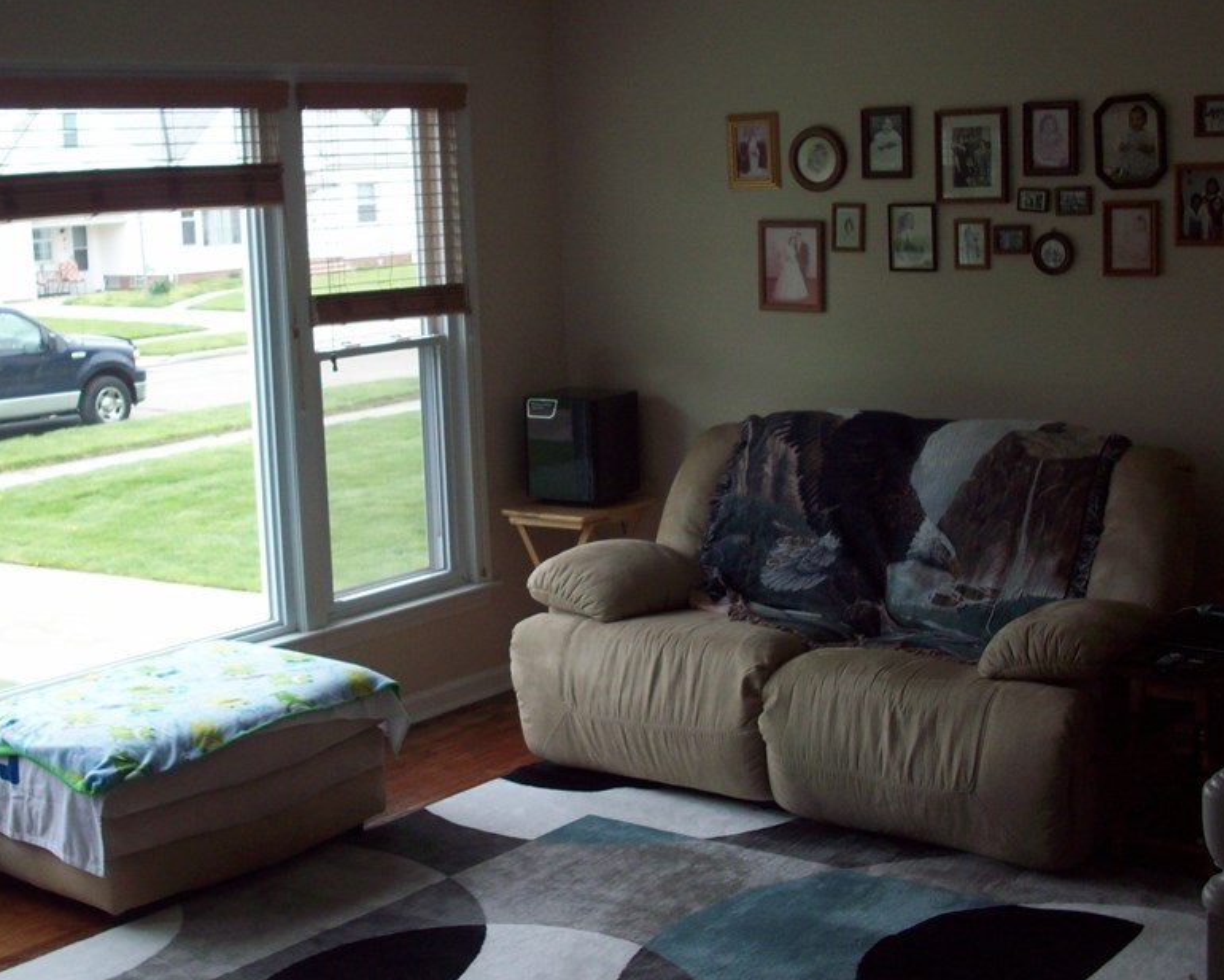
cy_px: 471
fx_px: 1739
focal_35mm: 48
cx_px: 445
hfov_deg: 38.5
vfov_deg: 31.4
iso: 80
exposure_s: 1/138
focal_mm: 6.2
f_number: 2.8
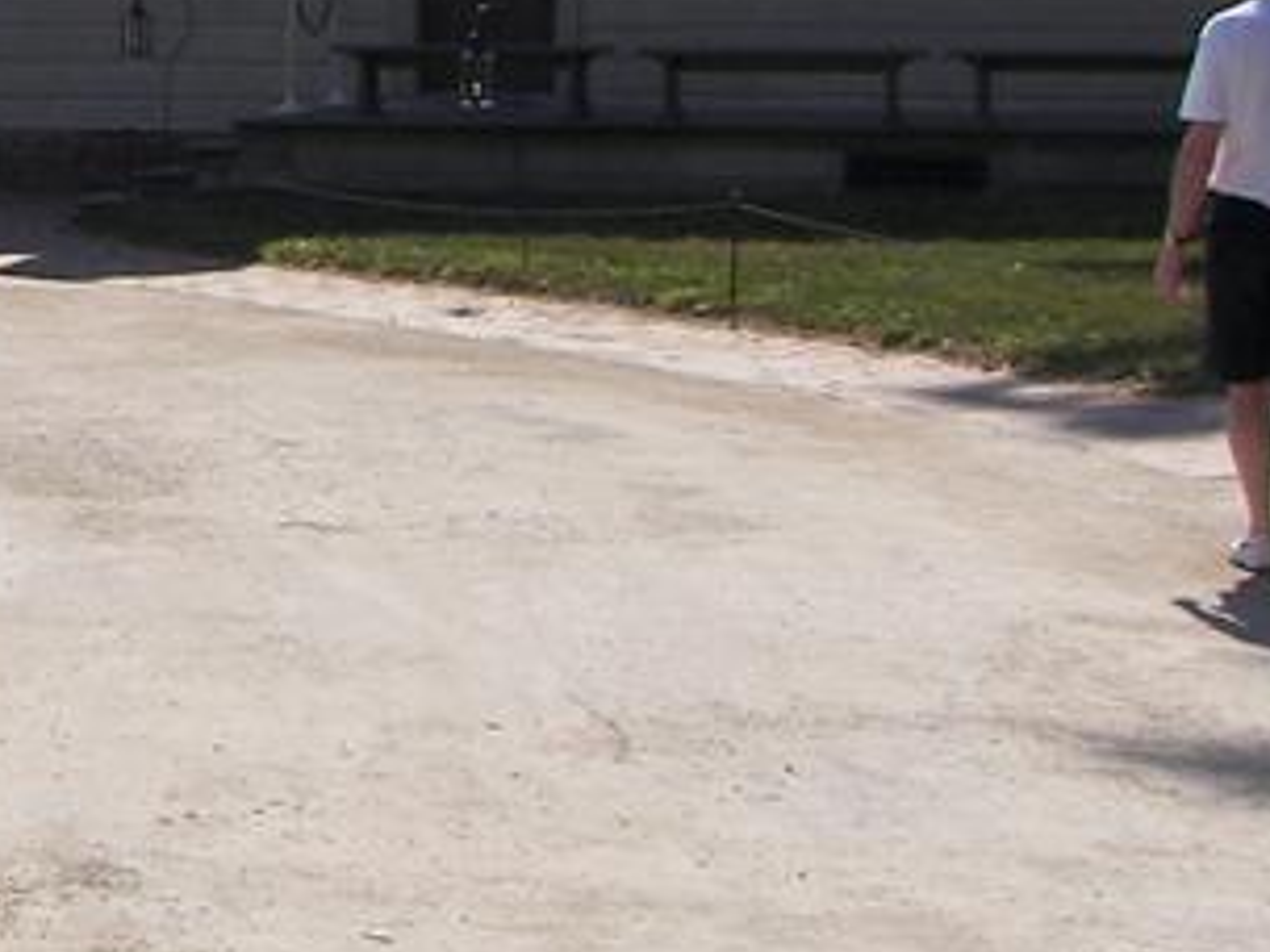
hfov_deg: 13.6
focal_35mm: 138
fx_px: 5063
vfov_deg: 10.6
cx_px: -522
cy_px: -96
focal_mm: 6.8
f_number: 5.6
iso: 64
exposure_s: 1/400
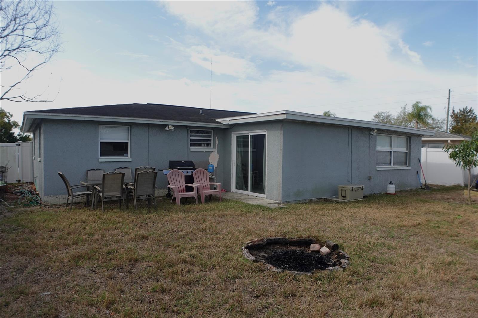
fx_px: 385
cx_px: 239
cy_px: 159
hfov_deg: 63.7
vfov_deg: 44.9
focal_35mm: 29
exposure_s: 1/500
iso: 125
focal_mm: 11.21
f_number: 4
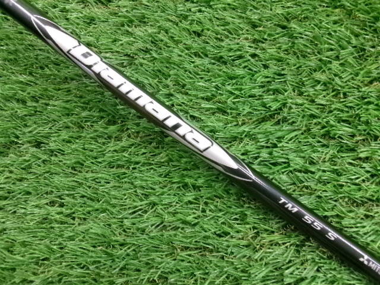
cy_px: 142
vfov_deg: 49.7
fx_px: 307
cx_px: 190
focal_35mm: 28
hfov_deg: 63.4
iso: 800
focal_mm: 5.1
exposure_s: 1/34
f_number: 3.9
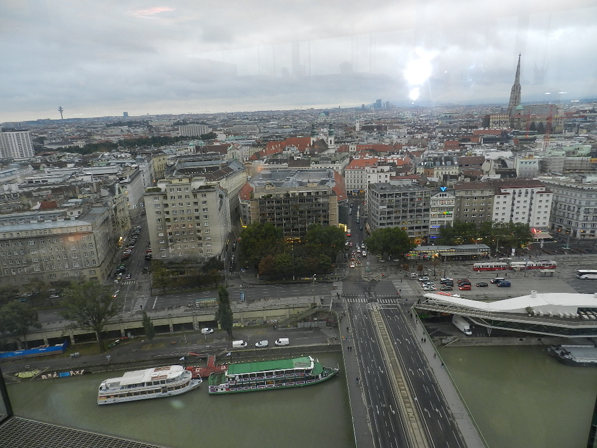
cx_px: 298
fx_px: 397
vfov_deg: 58.9
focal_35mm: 23
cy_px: 224
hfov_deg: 73.9
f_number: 3.4
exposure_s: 1/30
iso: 200
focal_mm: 4
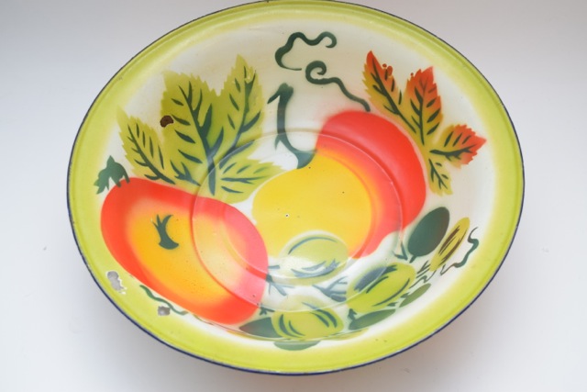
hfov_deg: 47.9
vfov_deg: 33.0
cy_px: 196
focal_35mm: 40
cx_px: 294
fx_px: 660
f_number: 5.6
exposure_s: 1/125
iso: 800
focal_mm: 27
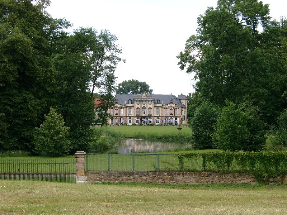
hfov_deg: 19.6
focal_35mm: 100
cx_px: 144
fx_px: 829
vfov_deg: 14.8
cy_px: 108
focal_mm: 20.74
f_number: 4
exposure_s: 1/186
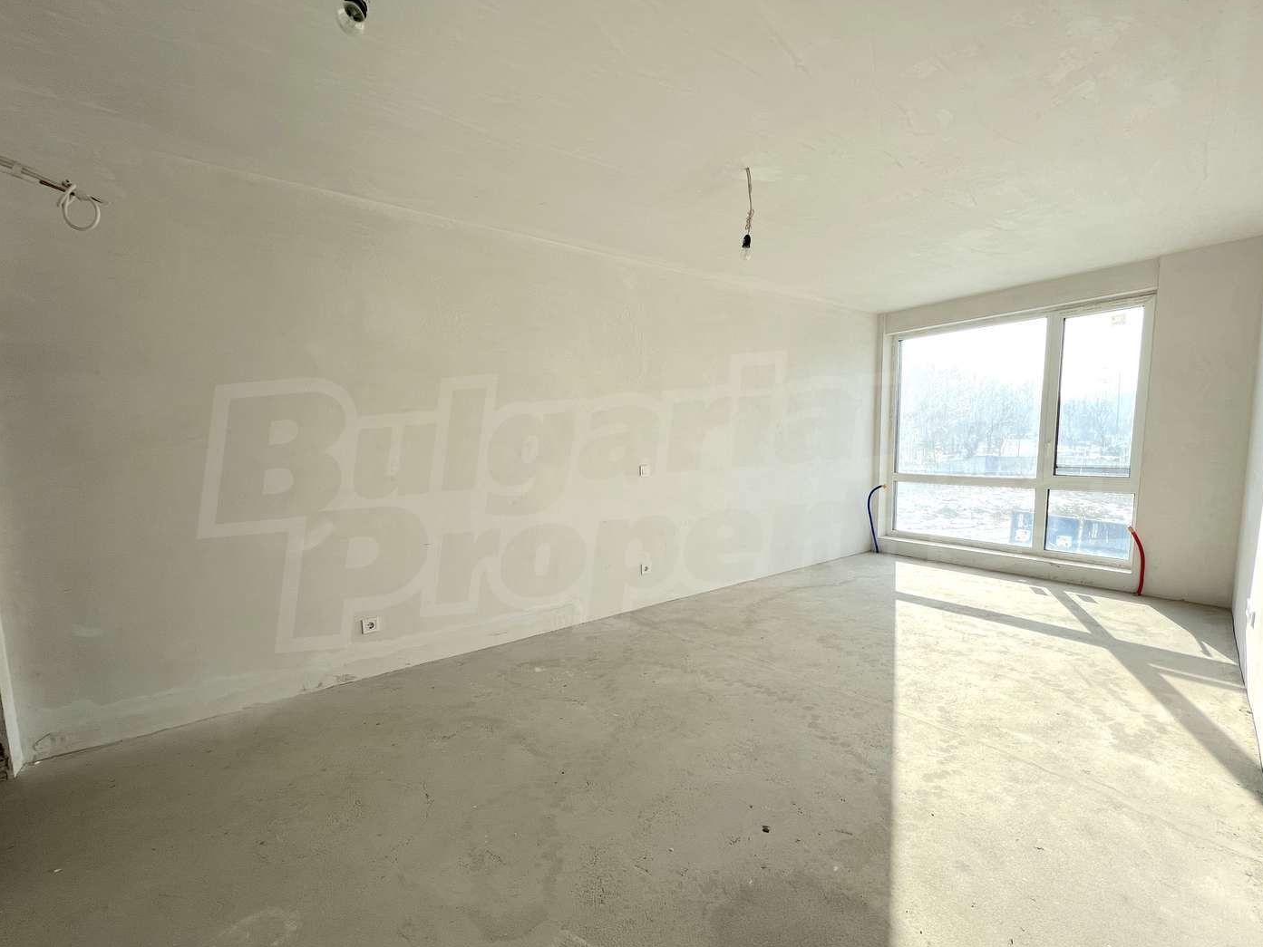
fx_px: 511
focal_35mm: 14
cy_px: 502
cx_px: 650
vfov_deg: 85.6
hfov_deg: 102.0
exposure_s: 1/346
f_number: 1.8
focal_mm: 1.57
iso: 32
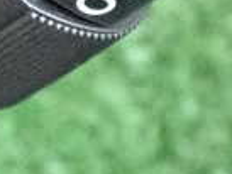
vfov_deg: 3.6
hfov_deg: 4.8
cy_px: -154
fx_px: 2764
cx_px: 51
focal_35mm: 412
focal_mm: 16.79
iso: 5000
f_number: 4.7
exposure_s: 1/125
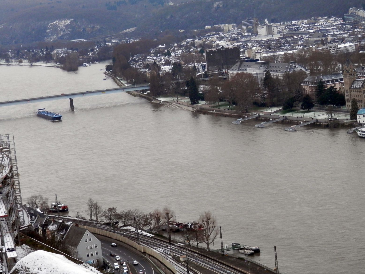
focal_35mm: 100
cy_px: 134
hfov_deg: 19.6
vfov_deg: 14.8
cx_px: 187
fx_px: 1054
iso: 200
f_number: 4.9
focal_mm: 17.3
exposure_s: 1/125
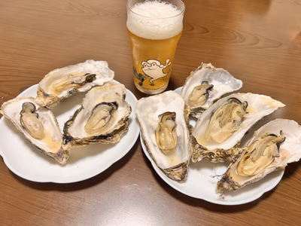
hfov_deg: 67.3
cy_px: 113
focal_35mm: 26
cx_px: 150
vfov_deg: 53.1
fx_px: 226
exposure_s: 1/60
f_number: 1.5
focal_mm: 5.7
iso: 80
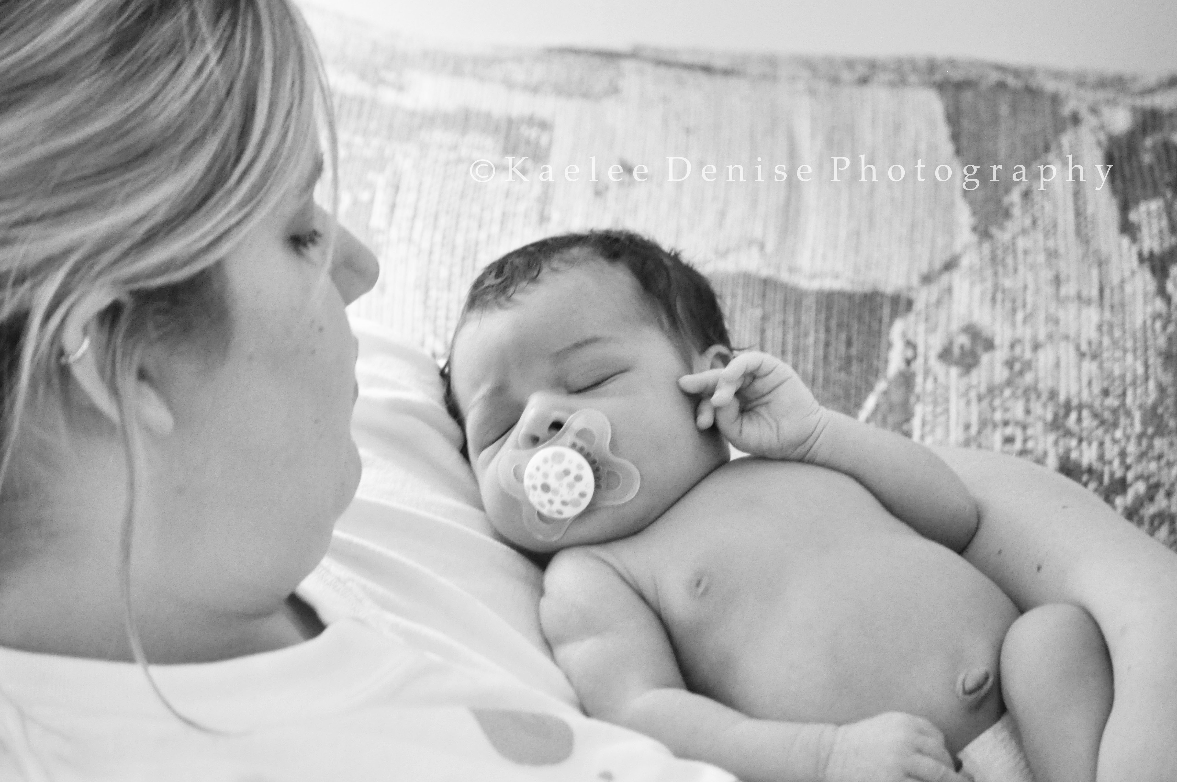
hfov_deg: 21.9
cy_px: 391
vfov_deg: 14.7
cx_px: 588
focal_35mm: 93
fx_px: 3037
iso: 1600
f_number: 4.2
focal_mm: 62
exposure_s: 1/13
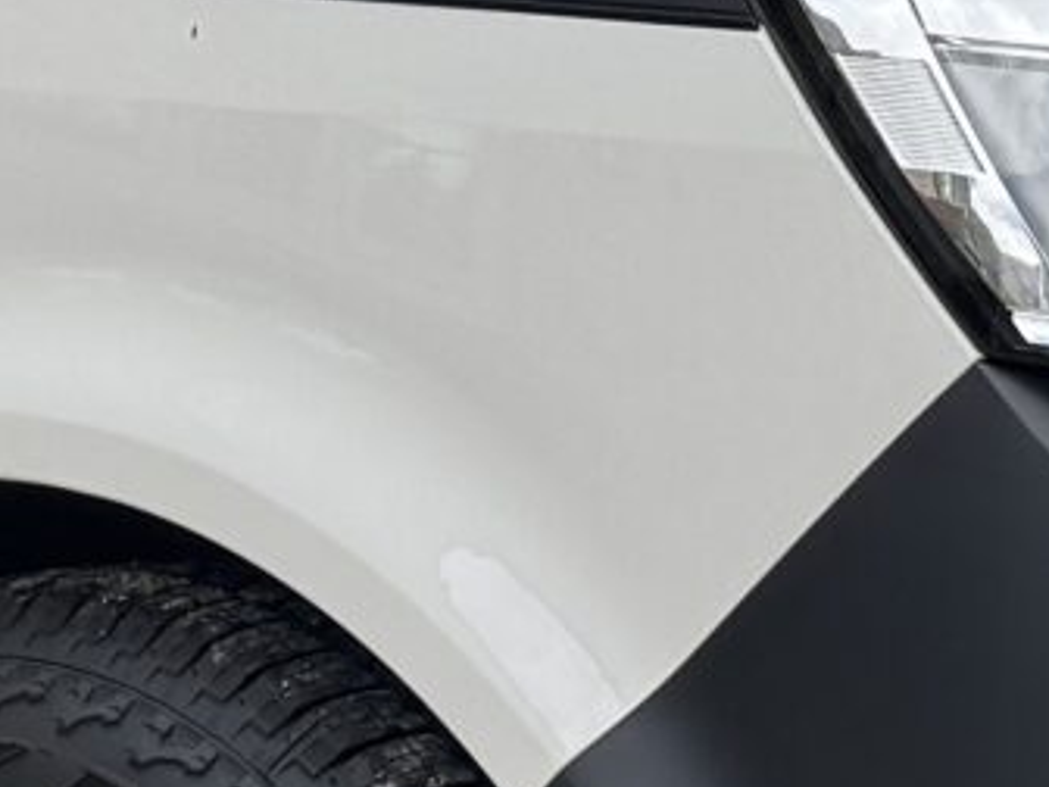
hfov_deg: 10.8
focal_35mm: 183
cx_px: 390
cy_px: -372
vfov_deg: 8.0
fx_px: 5546
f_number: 1.78
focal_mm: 6.76
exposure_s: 1/1767
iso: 80
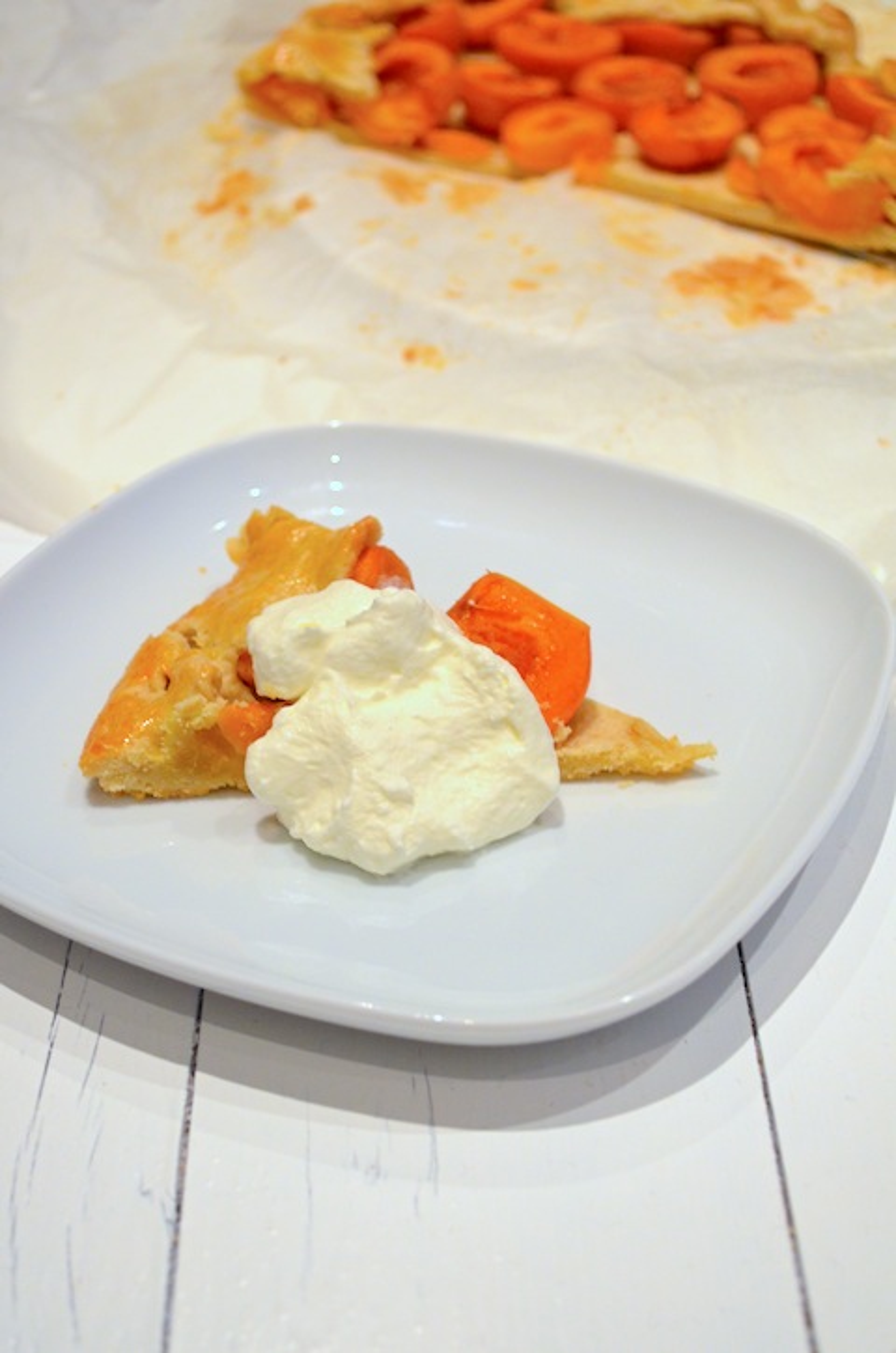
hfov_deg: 23.7
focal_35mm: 57
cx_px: 448
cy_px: 676
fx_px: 2138
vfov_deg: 35.1
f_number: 5
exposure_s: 1/40
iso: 1600
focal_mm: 38
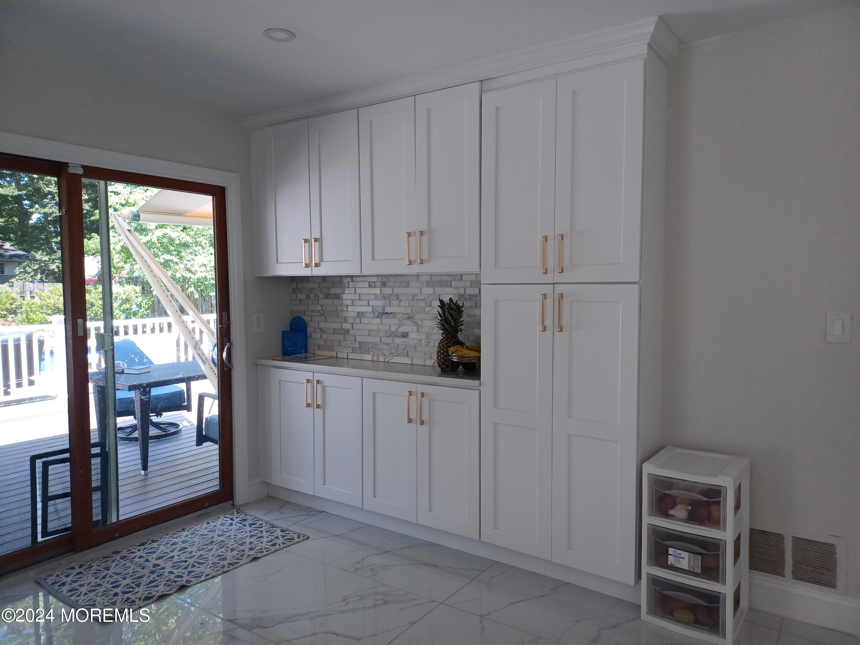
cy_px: 322
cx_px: 430
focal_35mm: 25
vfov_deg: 54.9
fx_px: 621
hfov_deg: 69.4
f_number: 1.8
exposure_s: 1/60
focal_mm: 4.6
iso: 100
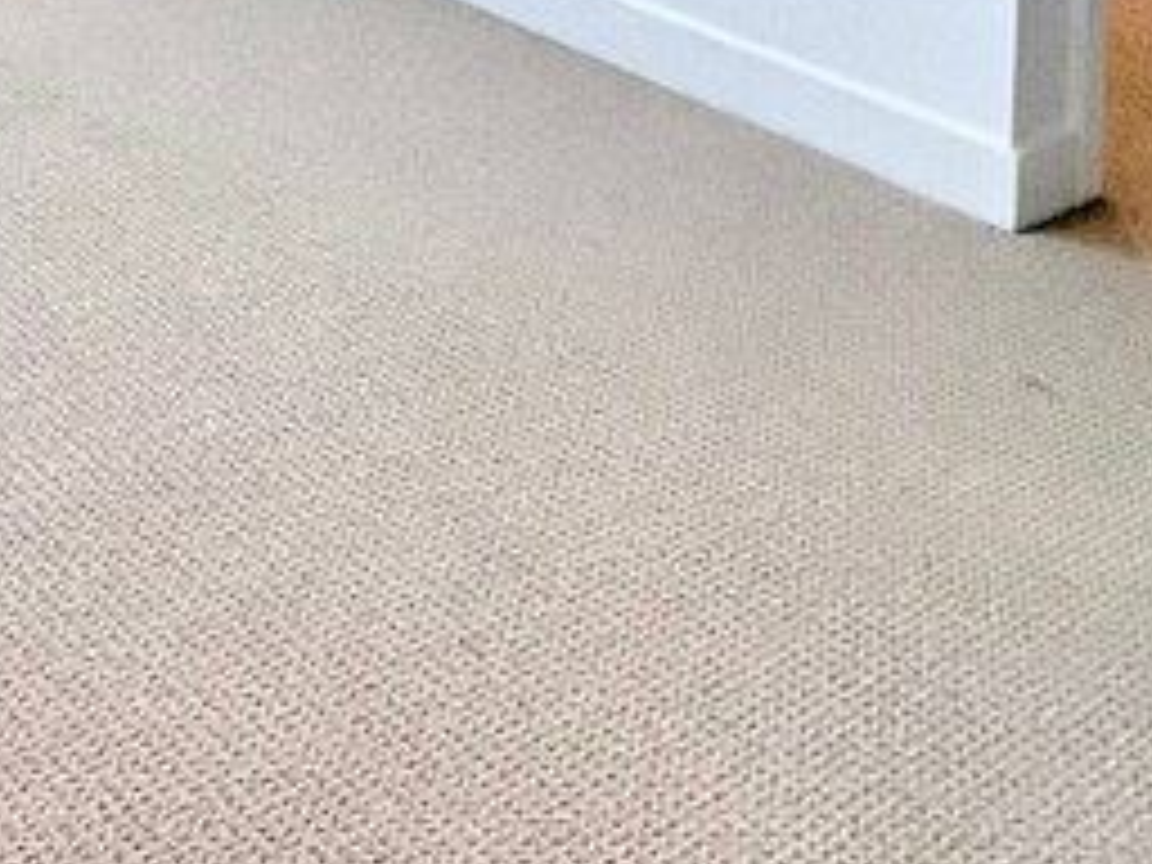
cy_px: -716
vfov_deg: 19.3
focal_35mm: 56
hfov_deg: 27.8
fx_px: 1864
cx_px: -392
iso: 64
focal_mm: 2.22
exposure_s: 1/169
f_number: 2.2
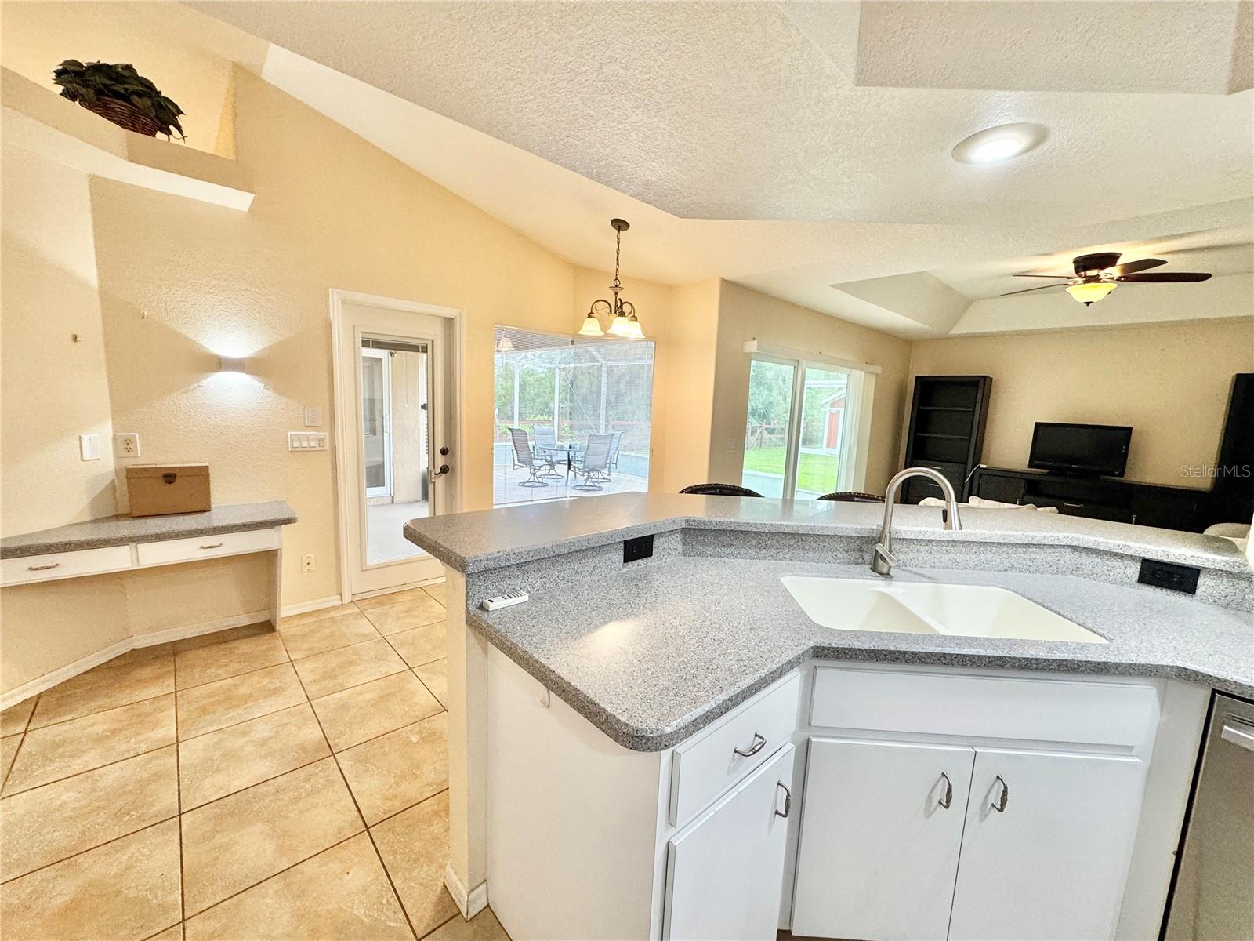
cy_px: 470
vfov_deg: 85.7
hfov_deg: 102.1
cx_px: 627
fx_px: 507
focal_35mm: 14
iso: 200
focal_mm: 2.22
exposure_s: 1/120
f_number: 2.2
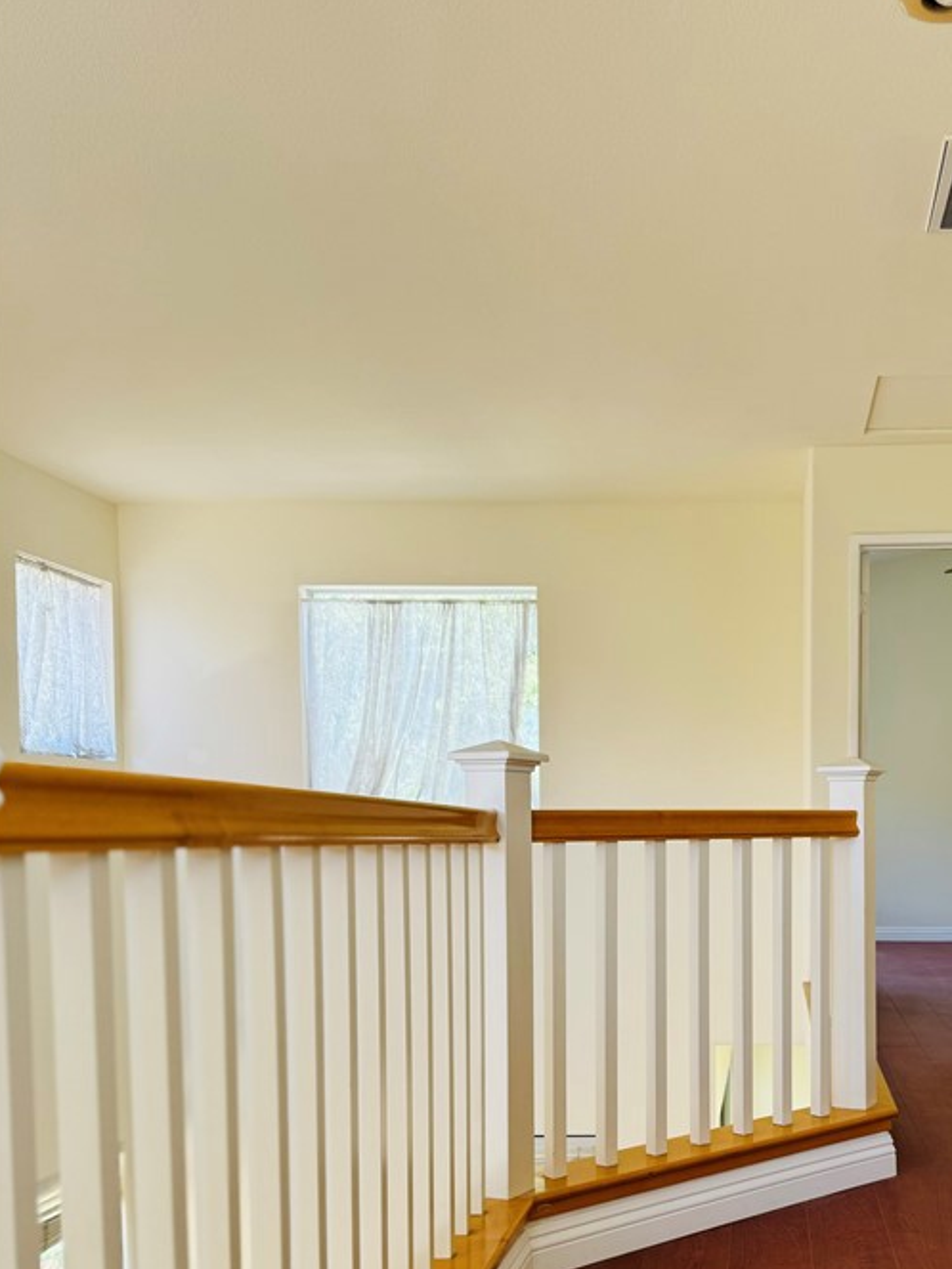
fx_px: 1357
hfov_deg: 37.6
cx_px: 723
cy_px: 877
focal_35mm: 37
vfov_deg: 49.0
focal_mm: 6.76
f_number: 1.78
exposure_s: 1/121
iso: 64
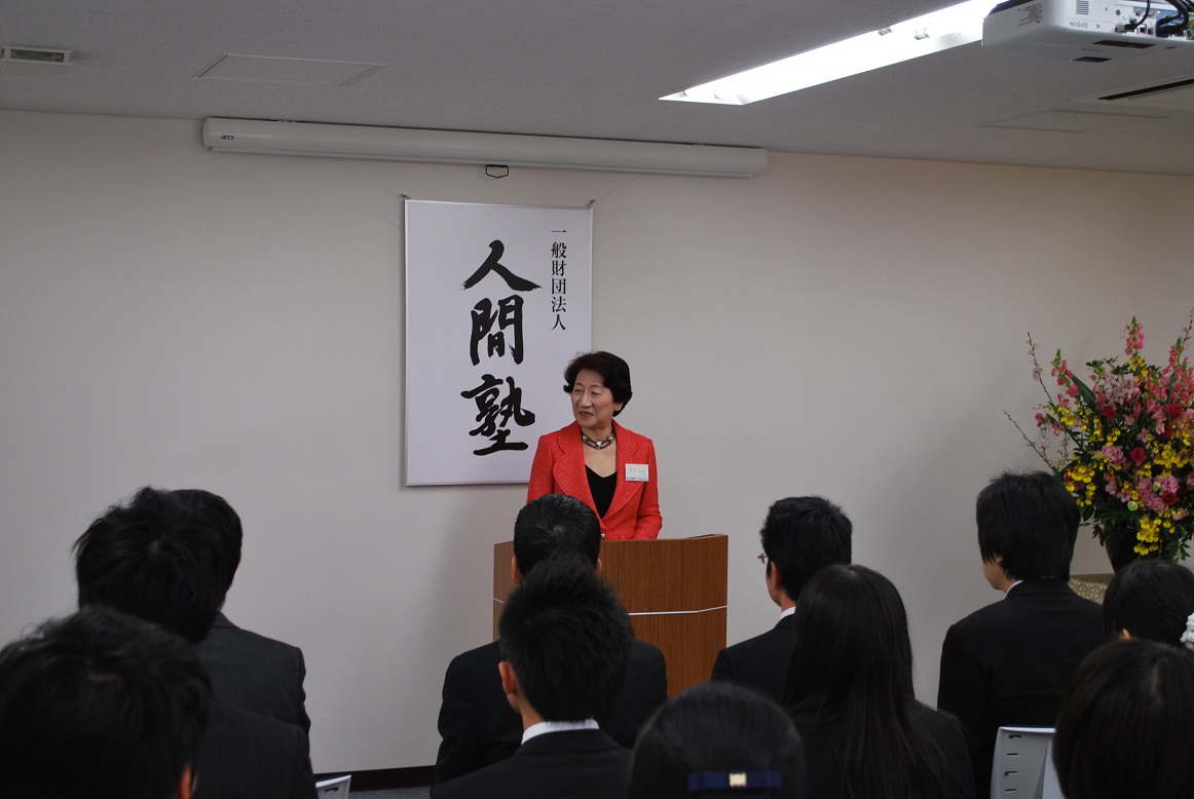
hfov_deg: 36.8
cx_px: 597
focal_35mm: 54
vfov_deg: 25.1
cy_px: 400
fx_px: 1793
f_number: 5.3
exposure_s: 1/40
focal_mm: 36
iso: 200
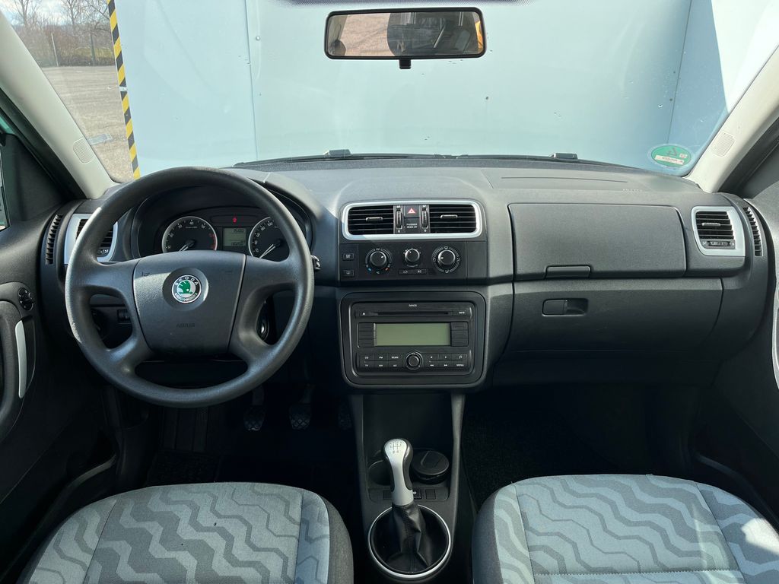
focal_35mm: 26
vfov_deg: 53.1
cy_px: 292
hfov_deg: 67.3
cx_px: 390
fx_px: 585
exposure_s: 1/742
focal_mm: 5.1
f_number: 1.6
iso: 50
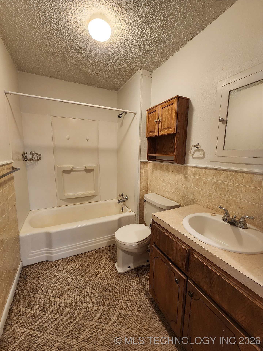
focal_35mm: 13
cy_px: 176
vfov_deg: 106.2
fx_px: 132
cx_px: 132
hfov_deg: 89.9
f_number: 2.2
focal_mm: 2.2
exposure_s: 1/60
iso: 250
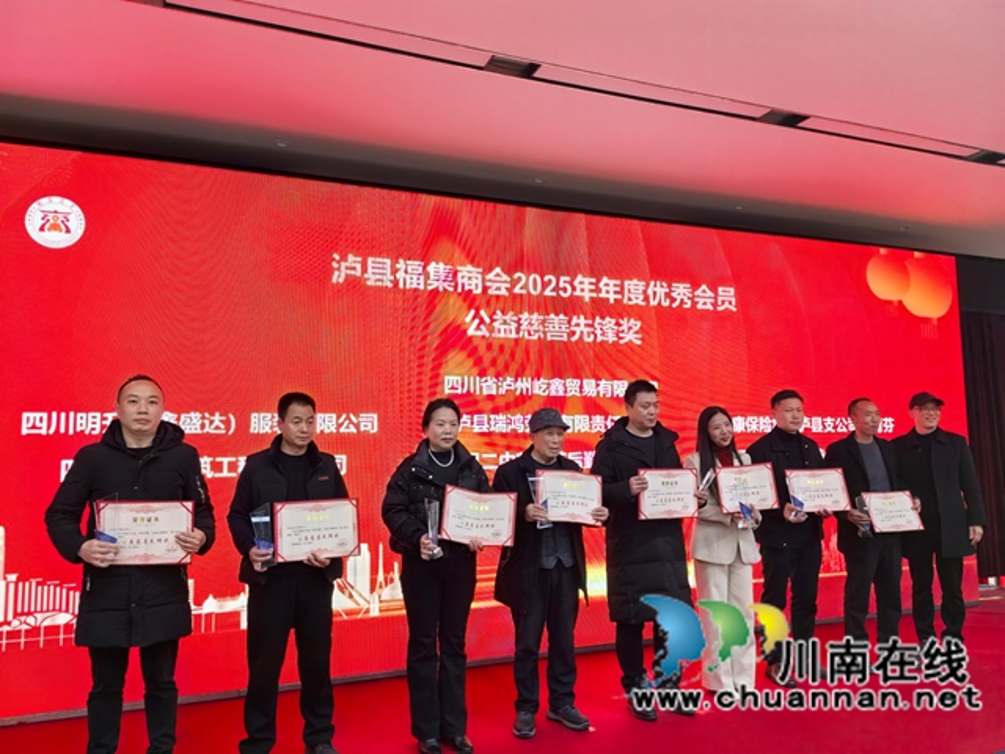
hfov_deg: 65.3
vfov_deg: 51.4
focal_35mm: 27
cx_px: 502
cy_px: 377
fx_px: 784
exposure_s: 1/100
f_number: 1.9
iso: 50
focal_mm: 5.52
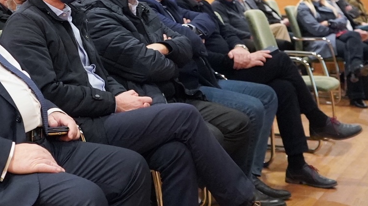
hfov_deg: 26.0
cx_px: 110
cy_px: 5
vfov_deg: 14.7
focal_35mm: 81
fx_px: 790
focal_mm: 30
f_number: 3.5
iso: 8000
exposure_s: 1/160
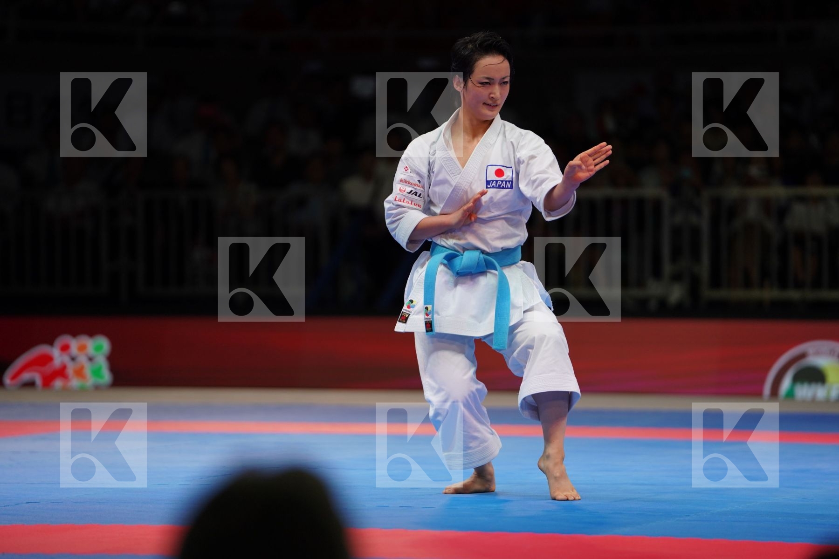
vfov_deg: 7.7
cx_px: 420
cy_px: 280
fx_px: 4171
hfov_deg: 11.5
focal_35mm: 179
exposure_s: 1/1000
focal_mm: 179
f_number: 2.8
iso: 640
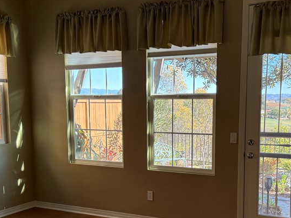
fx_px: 387
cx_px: 168
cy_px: 153
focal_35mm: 46
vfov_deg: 31.2
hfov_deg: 41.1
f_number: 1.78
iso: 160
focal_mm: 6.76
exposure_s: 1/234
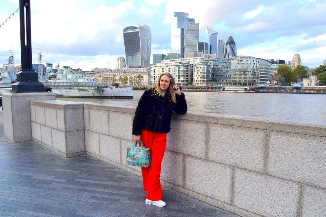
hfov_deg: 67.4
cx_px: 163
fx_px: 244
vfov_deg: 47.9
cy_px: 108
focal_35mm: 27
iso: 280
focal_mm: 18
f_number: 8
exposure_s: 1/250
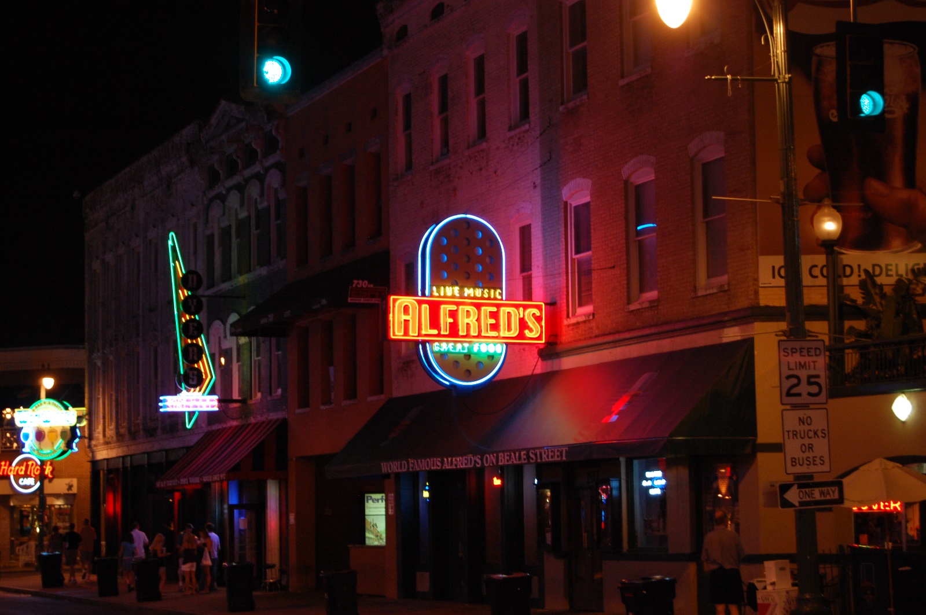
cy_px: 308
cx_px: 463
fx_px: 2120
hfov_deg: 24.6
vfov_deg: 16.5
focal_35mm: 82
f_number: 5.6
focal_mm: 55
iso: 800
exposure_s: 1/20
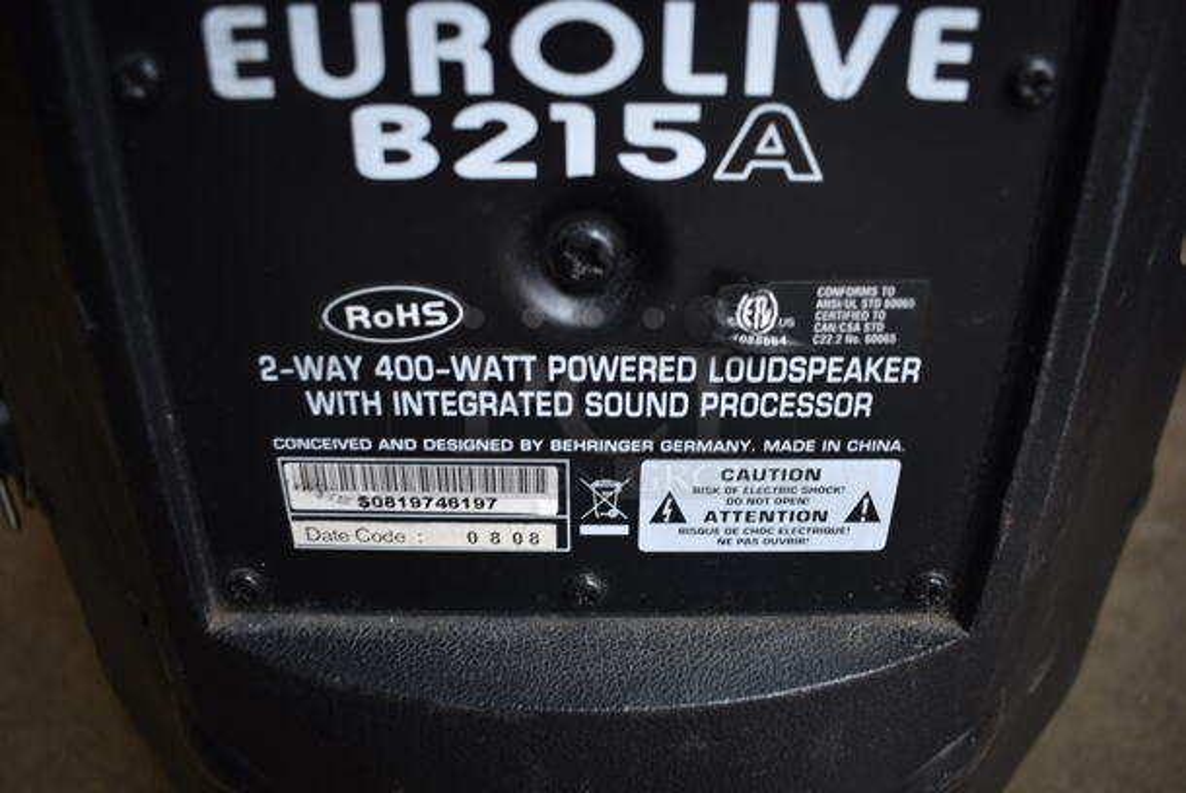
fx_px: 890
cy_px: 396
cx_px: 593
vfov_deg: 48.0
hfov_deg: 67.3
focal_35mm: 27
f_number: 3.5
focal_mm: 18
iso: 100
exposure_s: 1/40
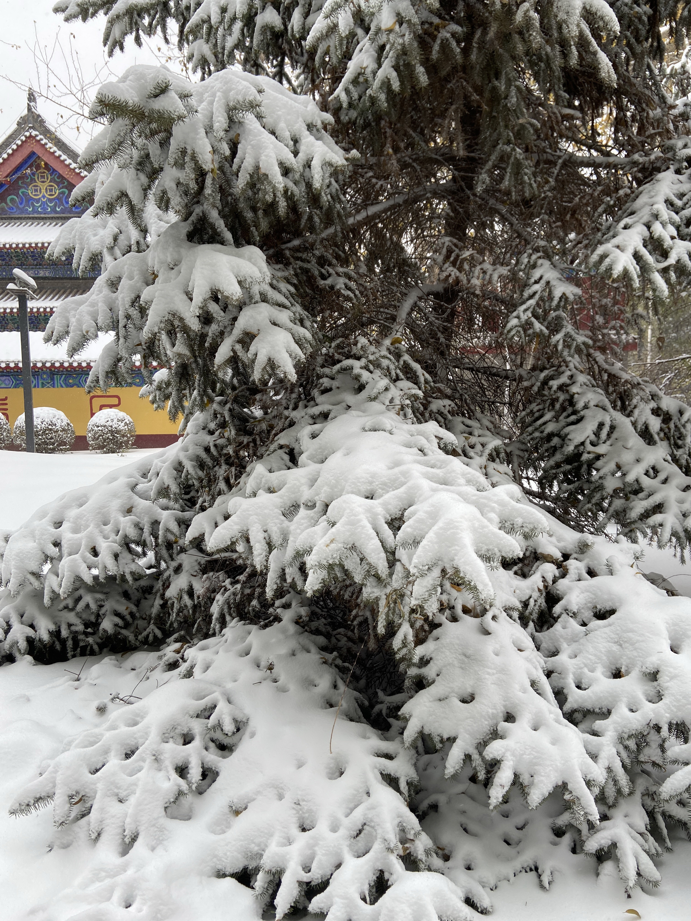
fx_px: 692
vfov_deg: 67.3
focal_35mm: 26
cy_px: 460
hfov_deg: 53.1
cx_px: 346
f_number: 1.8
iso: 32
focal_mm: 4.25
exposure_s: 1/316
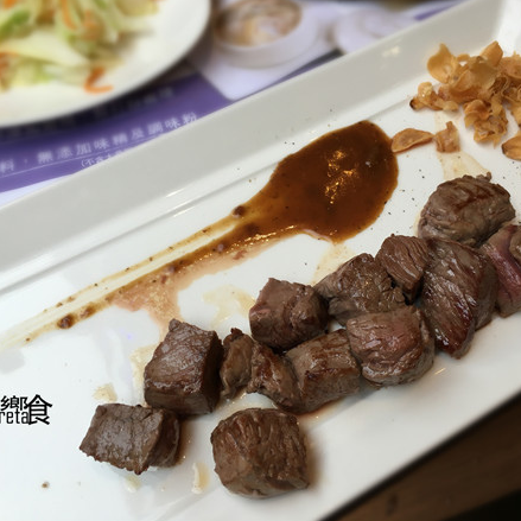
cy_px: 255
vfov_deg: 47.2
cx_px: 304
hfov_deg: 47.0
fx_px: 596
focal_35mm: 35
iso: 25
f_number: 2.2
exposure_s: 1/40
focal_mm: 4.15
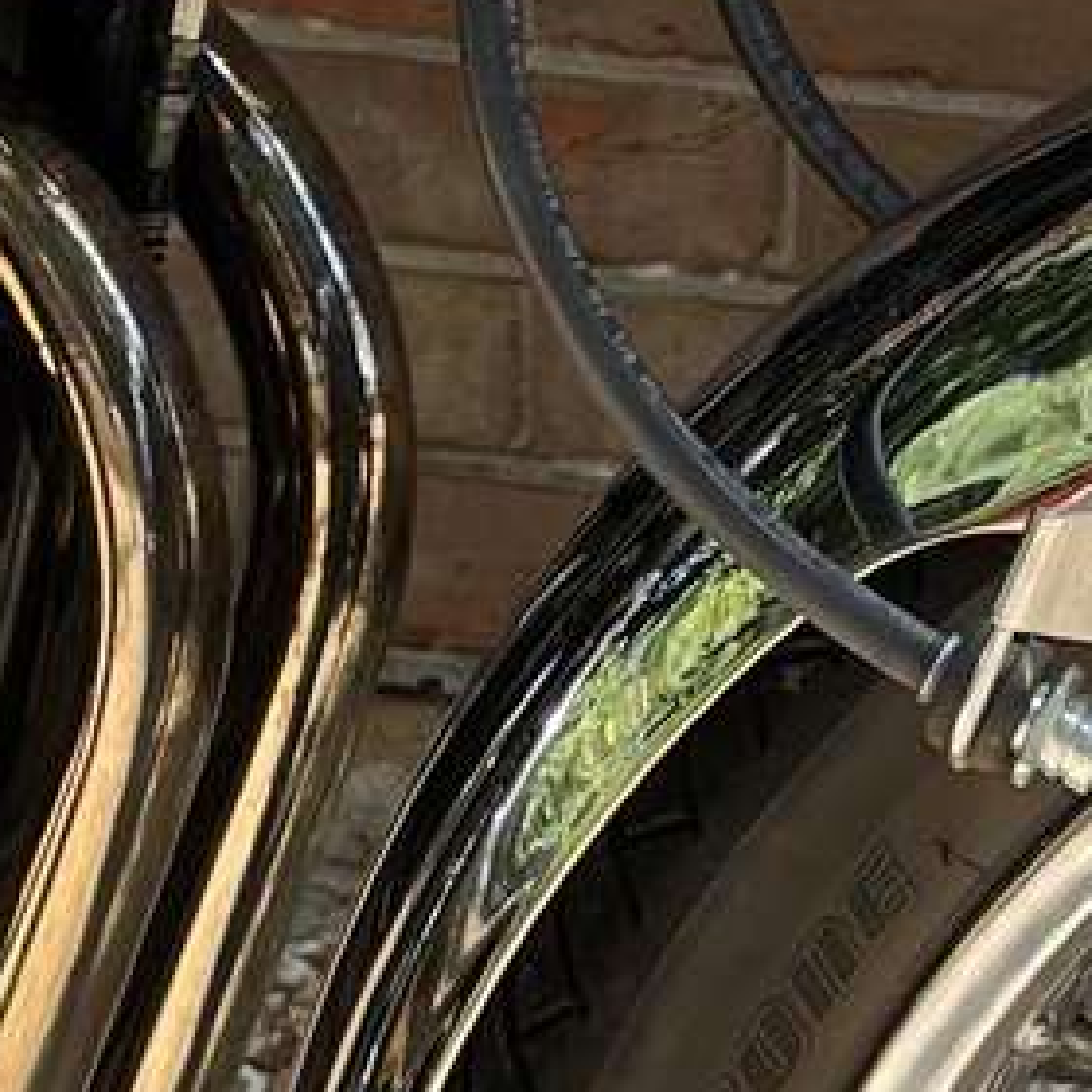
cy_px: 499
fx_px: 5853
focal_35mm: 164
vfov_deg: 10.7
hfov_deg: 10.5
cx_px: 1197
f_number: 1.6
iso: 50
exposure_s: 1/491
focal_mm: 5.1
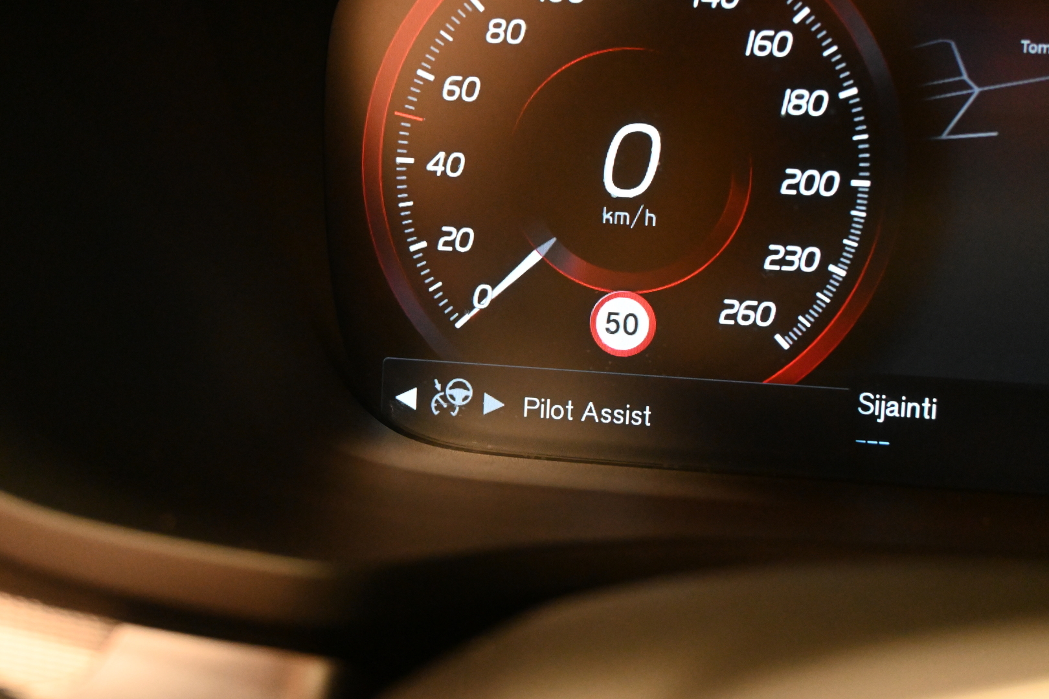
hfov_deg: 34.2
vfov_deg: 23.2
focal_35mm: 58
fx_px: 1704
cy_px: 350
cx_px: 524
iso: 5600
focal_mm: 39
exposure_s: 1/60
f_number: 5.6
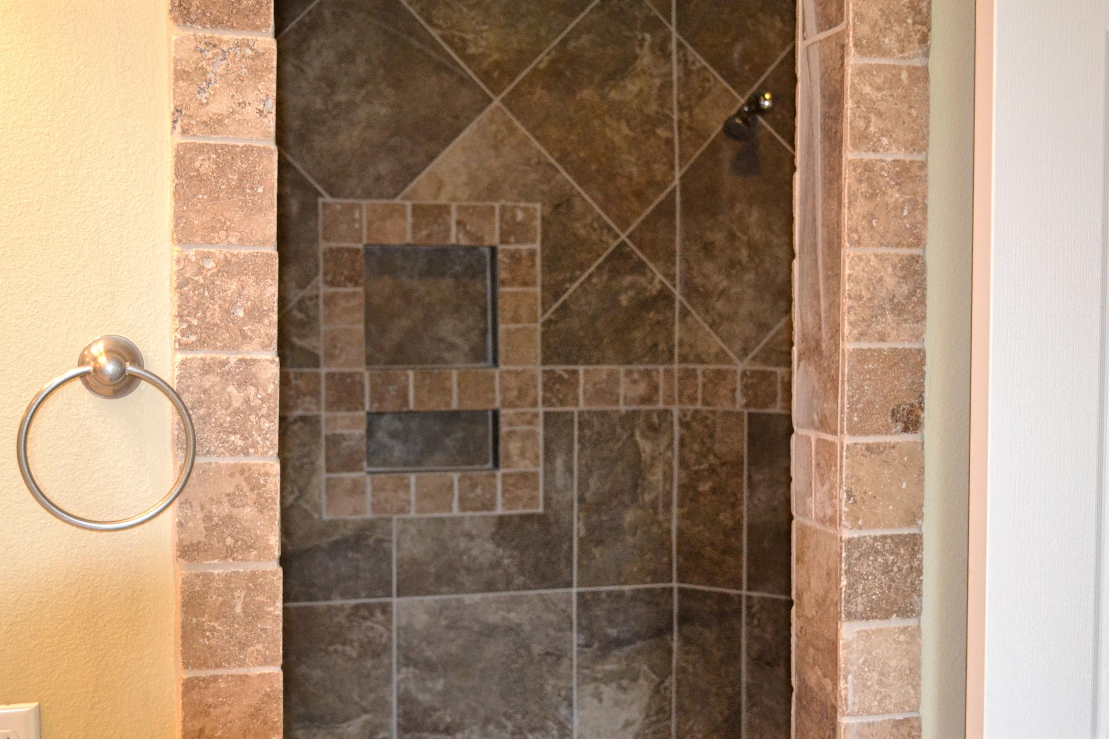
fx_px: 1294
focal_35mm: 42
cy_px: 370
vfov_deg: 31.9
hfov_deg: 46.4
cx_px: 554
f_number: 4.5
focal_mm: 28
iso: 2200
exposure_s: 1/60
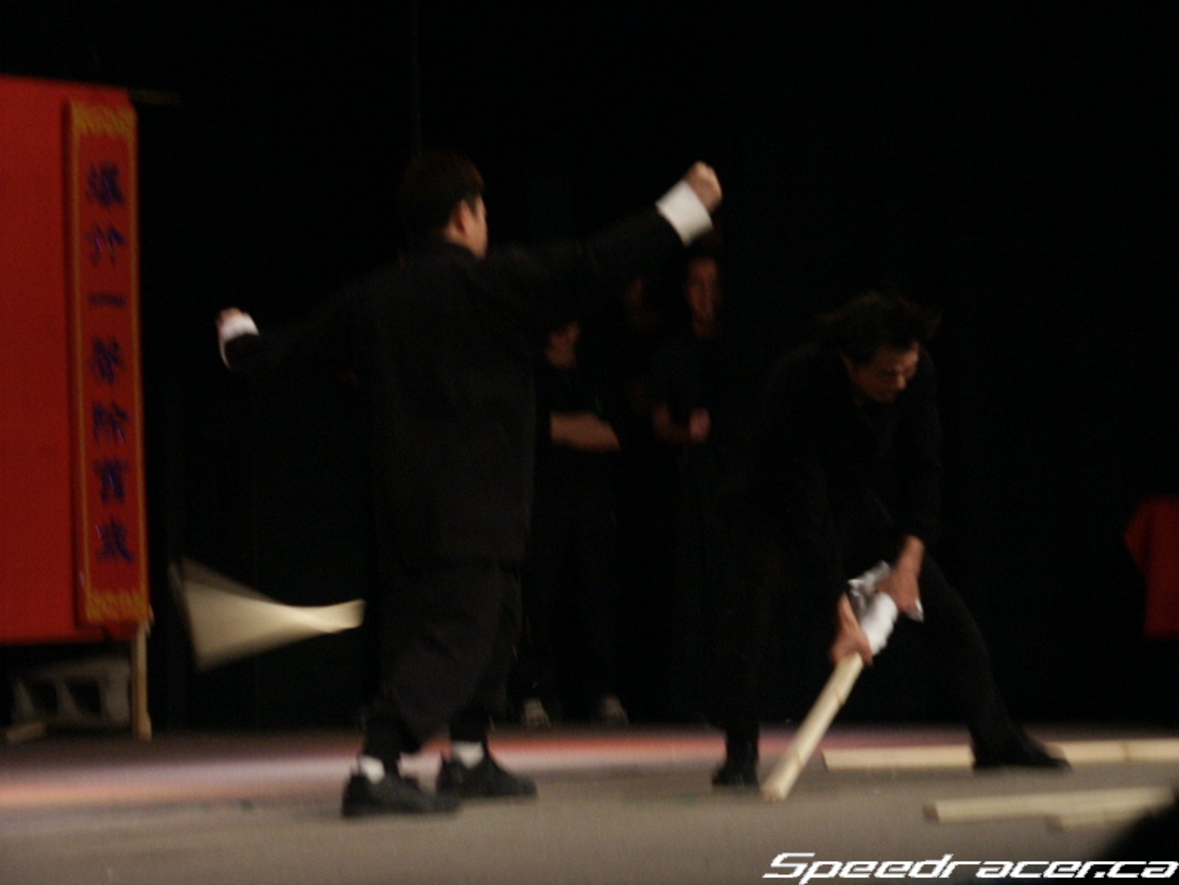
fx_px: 4802
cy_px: 442
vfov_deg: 10.5
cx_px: 590
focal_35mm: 141
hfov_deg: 14.0
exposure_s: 1/60
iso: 200
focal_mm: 35.71
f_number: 3.5
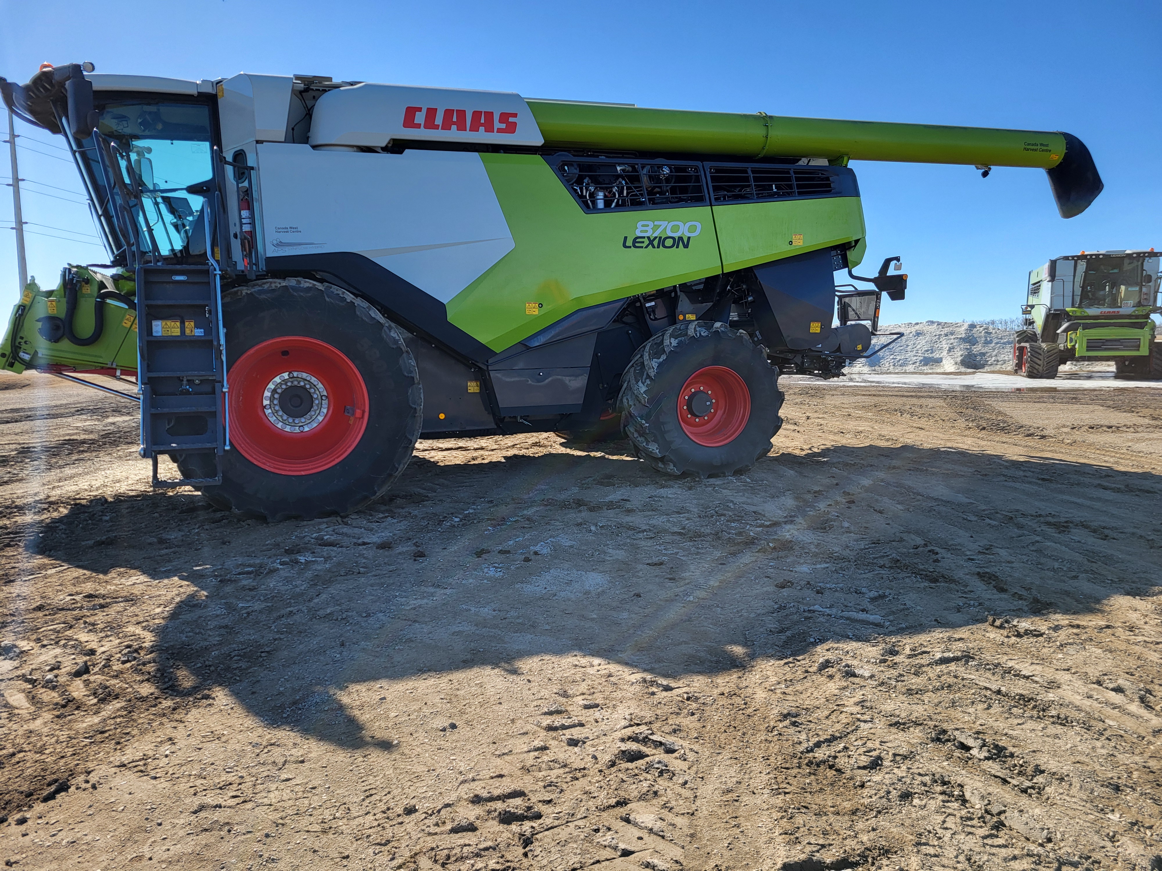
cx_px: 581
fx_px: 873
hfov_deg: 67.3
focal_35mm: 26
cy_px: 436
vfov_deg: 53.1
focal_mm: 5.4
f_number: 1.8
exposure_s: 1/2094
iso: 40
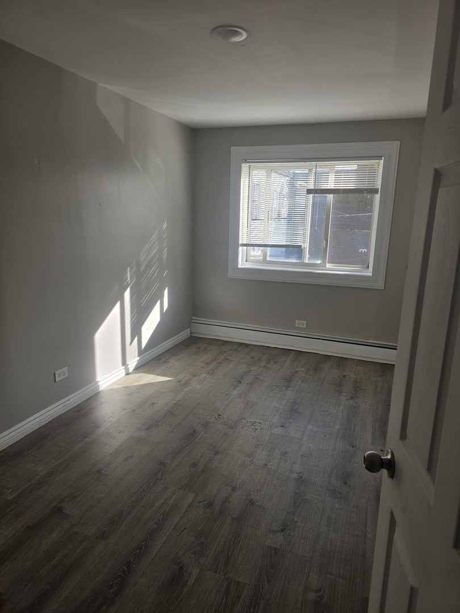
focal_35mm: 23
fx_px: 408
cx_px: 230
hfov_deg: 58.9
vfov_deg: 73.9
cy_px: 306
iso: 25
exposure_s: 1/359
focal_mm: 6.3
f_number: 1.7
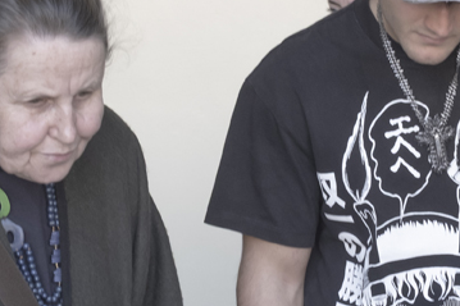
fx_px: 2094
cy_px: 278
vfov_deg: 8.3
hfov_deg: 12.4
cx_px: 407
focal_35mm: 164
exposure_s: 1/125
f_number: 5.6
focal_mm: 32.5
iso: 640
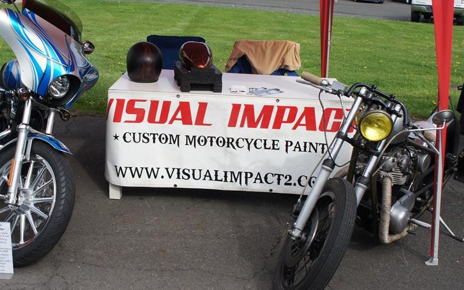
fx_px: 565
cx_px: 196
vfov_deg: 28.8
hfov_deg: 44.5
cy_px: 136
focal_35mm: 45
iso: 200
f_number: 8
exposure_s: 1/250
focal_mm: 23
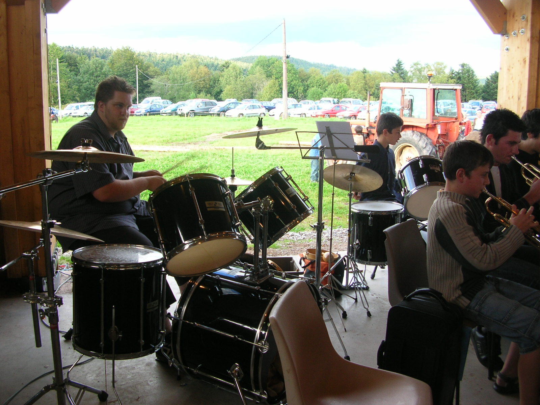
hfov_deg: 52.6
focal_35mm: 35
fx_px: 546
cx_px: 270
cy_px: 202
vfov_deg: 40.7
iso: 50
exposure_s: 1/44.8
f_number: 2.8
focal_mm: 5.8
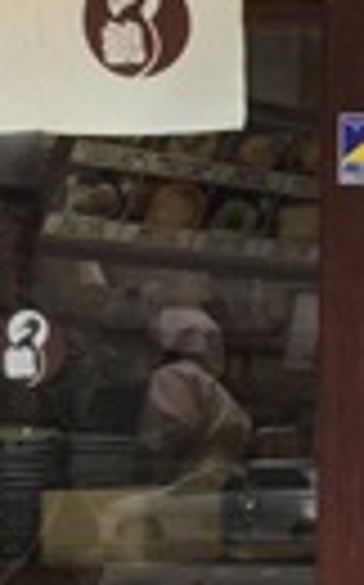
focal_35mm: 162
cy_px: 414
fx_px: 2577
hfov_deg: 6.6
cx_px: 1411
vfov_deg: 12.9
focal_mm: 3.3
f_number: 2.4
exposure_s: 1/360
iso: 25
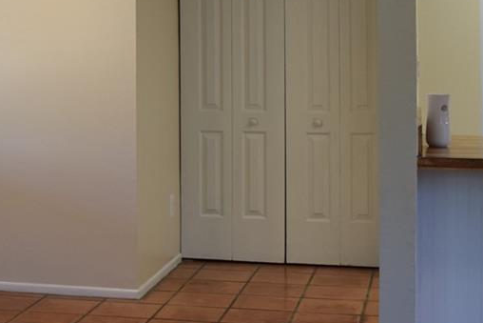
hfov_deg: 22.9
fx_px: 1141
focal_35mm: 85
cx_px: -5
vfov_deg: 15.9
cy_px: 52
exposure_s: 1/100
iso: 400
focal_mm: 18
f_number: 5
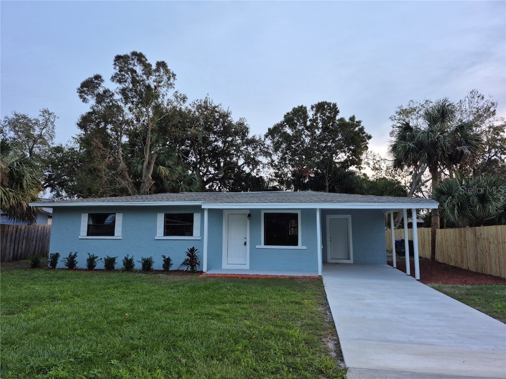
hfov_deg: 73.9
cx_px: 253
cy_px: 190
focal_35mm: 23
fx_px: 336
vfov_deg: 58.9
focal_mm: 5.4
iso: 200
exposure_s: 1/120
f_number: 1.8
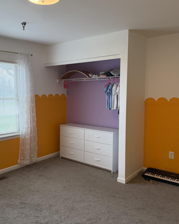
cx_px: 75
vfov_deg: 55.7
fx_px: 212
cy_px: 109
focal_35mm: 32
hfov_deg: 45.6
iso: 160
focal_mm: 6.76
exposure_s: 1/212
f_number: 1.78
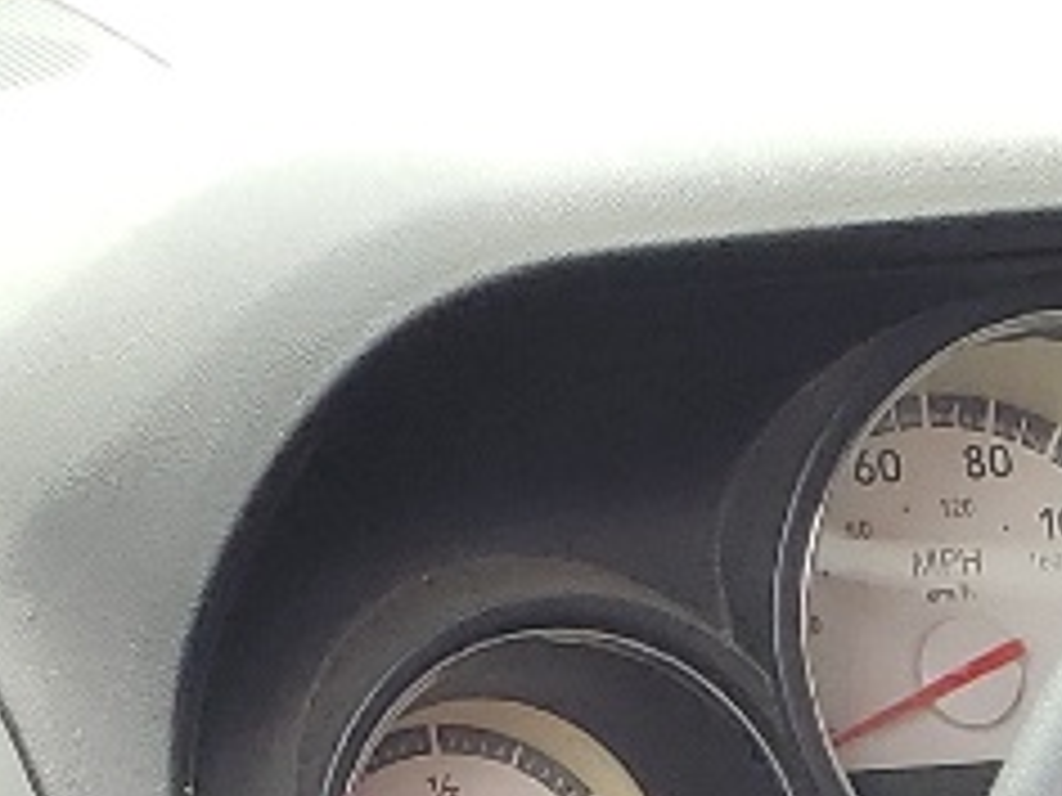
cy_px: 2532
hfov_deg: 10.3
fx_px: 5400
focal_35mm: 176
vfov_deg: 7.3
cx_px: 2192
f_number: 1.5
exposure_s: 1/204
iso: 50
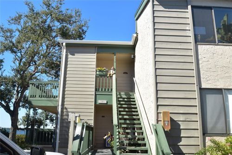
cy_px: 78
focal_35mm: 30
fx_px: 193
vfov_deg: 43.7
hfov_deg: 61.9
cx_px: 116
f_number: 11
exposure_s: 1/500
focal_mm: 20
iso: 400
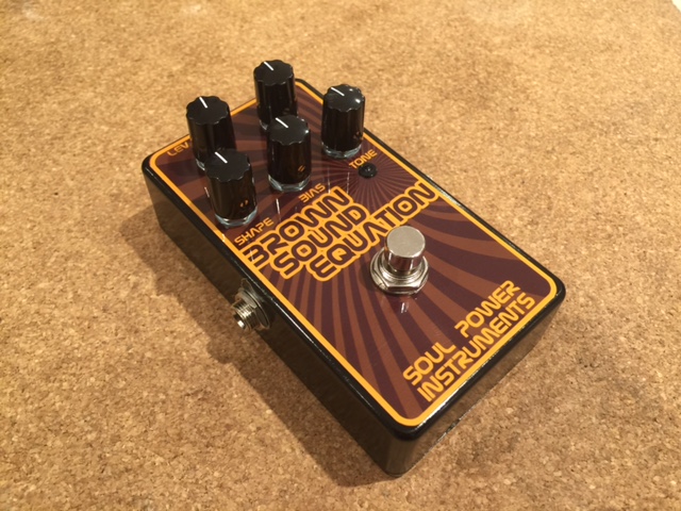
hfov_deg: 61.7
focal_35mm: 29
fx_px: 571
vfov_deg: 48.2
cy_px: 256
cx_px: 340
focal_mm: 4.15
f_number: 2.2
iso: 40
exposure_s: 1/15
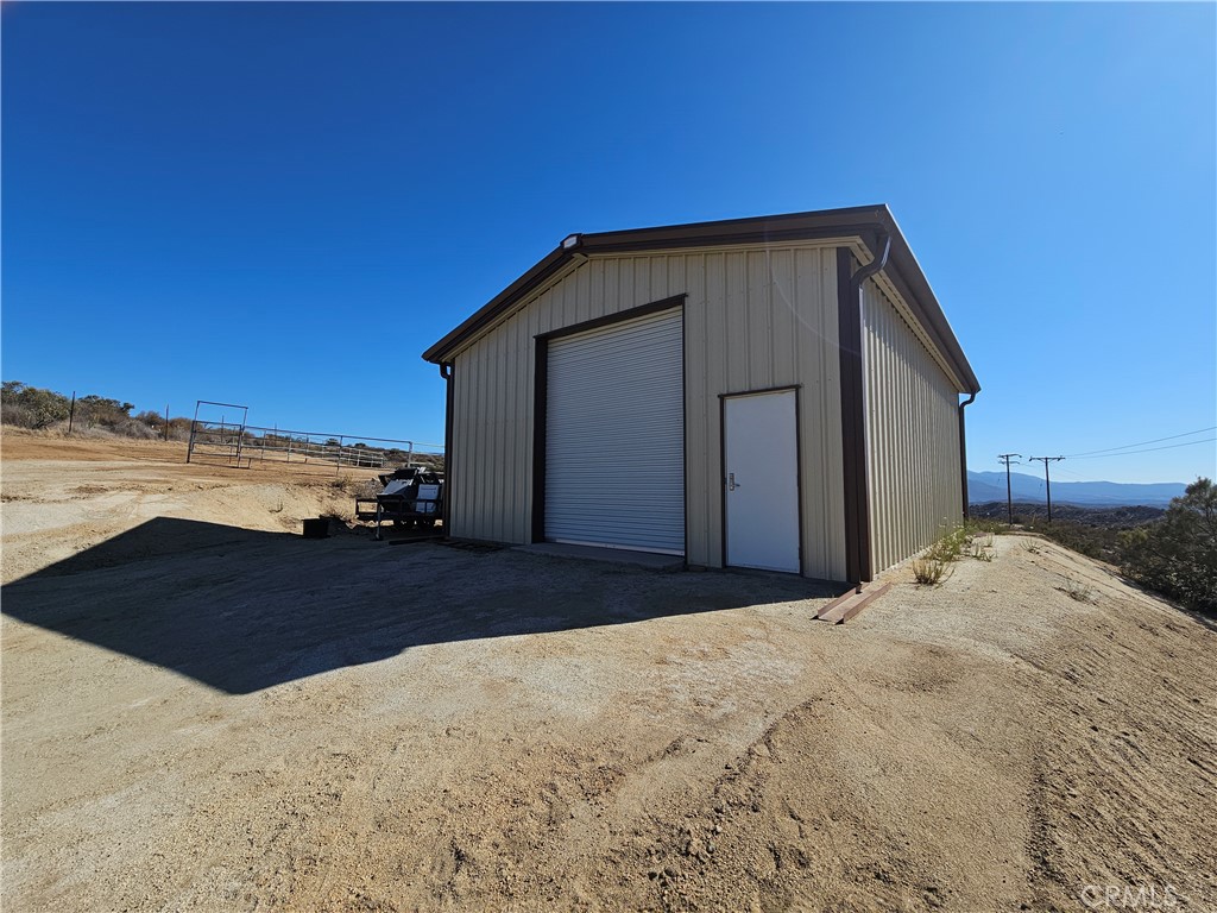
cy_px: 456
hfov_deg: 106.2
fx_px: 457
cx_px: 608
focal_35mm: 13
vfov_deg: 89.9
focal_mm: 2.2
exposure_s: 1/3001
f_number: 2.2
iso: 50
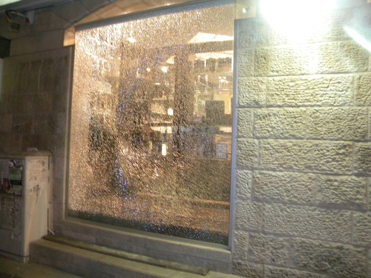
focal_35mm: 28
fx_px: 300
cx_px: 186
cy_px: 139
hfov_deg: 63.4
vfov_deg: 49.7
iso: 400
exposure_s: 1/26
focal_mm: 5
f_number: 3.5
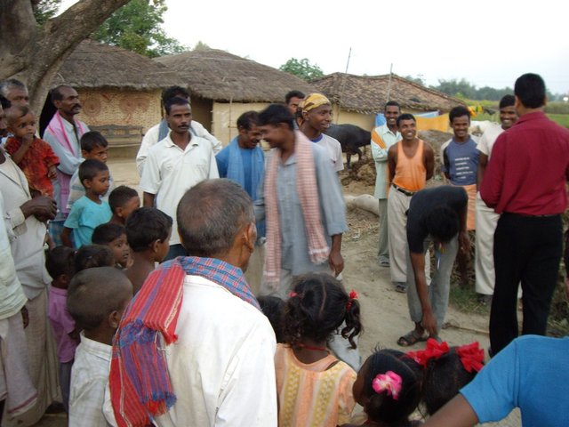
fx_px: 625
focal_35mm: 38
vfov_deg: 37.7
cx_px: 284
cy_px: 214
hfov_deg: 49.0
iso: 200
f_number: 2.7
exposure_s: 1/40
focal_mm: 6.2
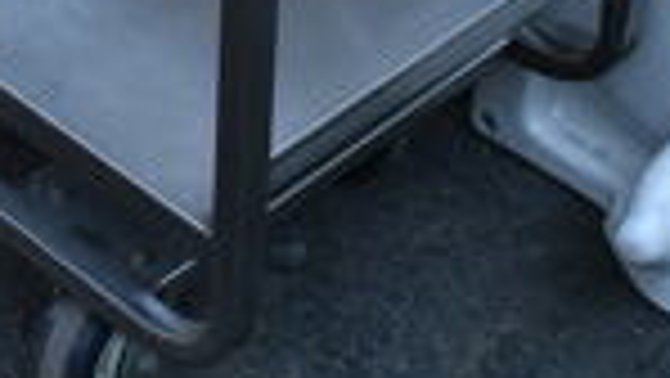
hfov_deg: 18.1
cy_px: -297
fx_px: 2062
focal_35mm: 116
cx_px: 22
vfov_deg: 9.9
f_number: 6.3
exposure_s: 1/160
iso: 100
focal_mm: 18
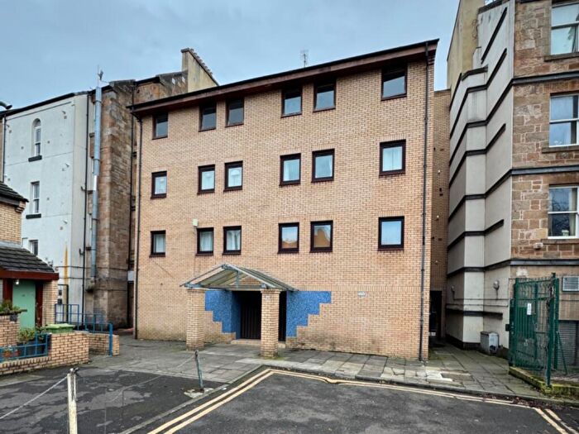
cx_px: 290
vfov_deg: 85.7
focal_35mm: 14
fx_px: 234
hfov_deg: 102.1
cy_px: 217
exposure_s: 1/99
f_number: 2.2
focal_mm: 2.22
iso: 64
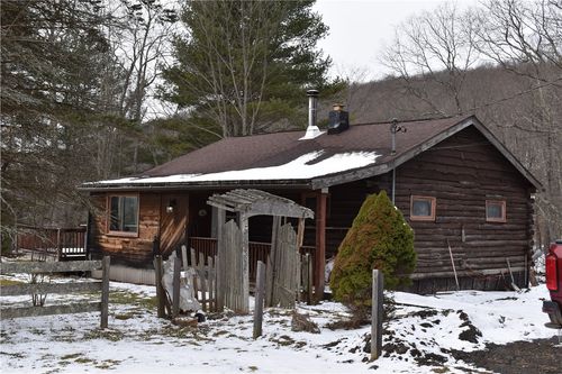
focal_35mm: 45
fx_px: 702
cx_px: 281
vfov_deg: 29.8
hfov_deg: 43.6
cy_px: 187
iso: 110
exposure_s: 1/250
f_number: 8
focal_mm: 30
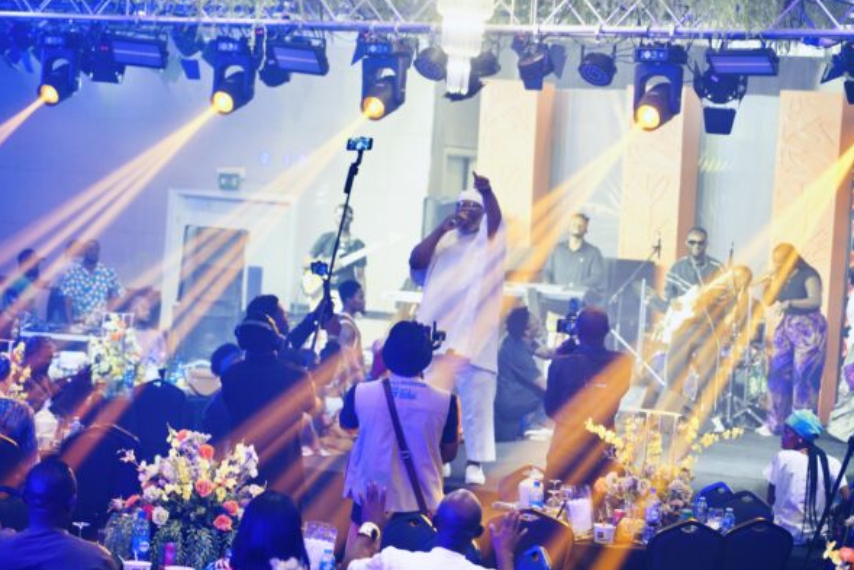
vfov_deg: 12.8
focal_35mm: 107
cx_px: 426
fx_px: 2539
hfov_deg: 19.1
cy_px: 283
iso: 2000
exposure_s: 1/80
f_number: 4
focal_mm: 105
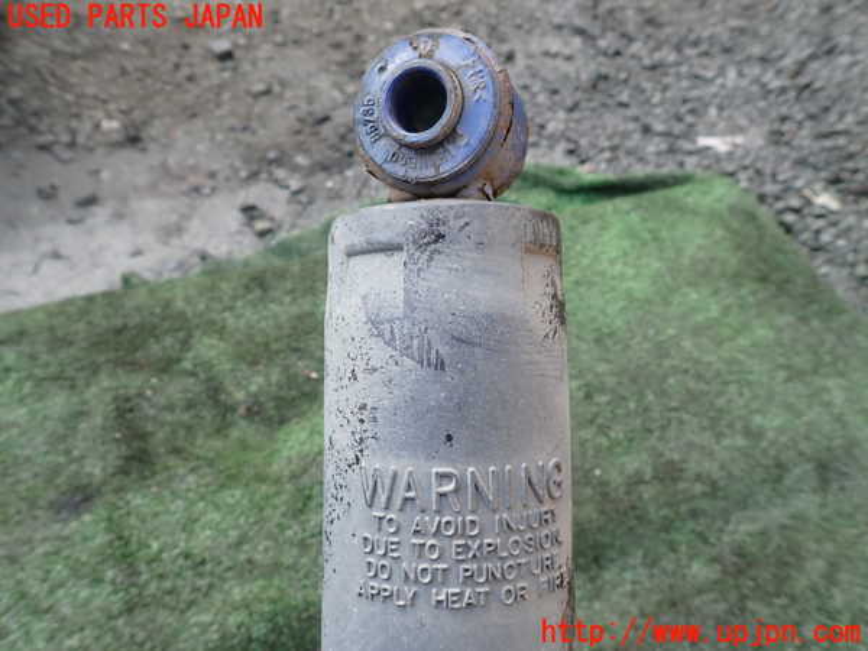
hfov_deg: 69.4
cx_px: 434
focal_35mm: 25
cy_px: 326
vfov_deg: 54.9
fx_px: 627
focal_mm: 4.5
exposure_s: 1/160
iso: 100
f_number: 2.8
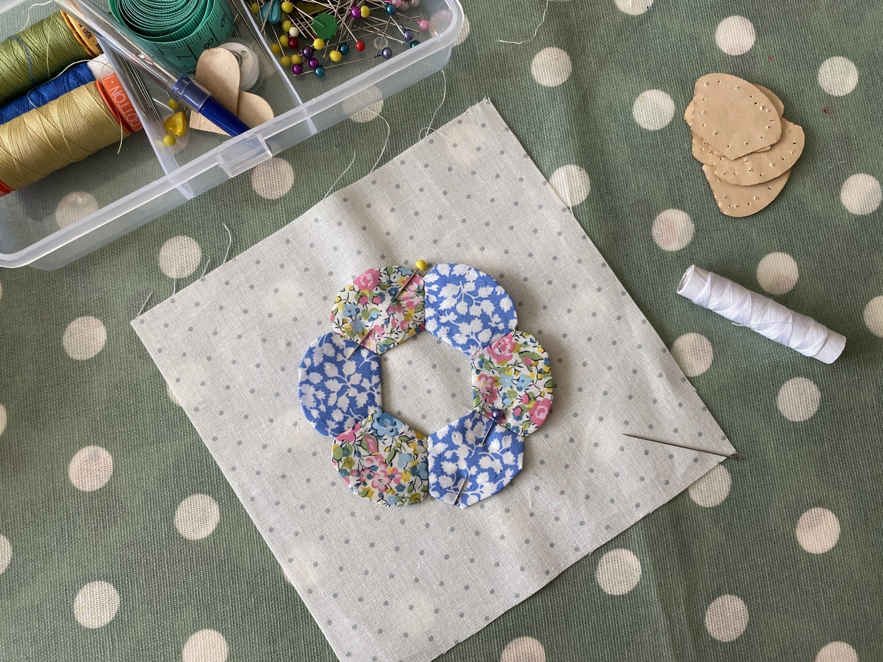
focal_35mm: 26
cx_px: 442
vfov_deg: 53.1
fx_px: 663
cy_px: 331
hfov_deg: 67.3
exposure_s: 1/121
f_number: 1.8
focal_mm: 4.25
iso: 125
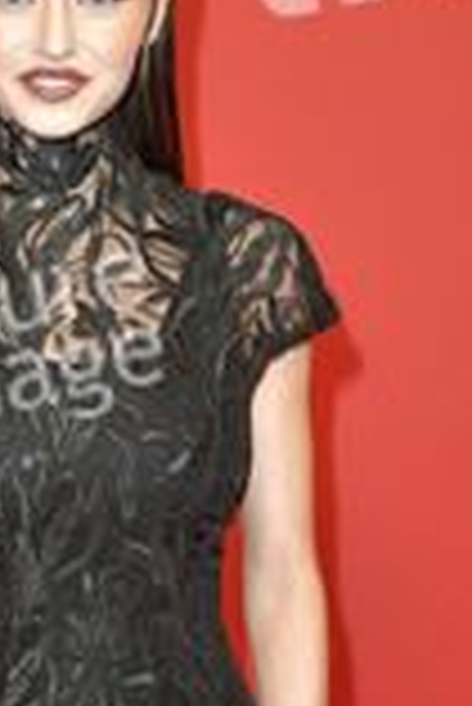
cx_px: 63
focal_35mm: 112
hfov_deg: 12.2
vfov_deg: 18.1
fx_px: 2198
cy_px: 585
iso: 1250
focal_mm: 44
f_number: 6.3
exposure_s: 1/250
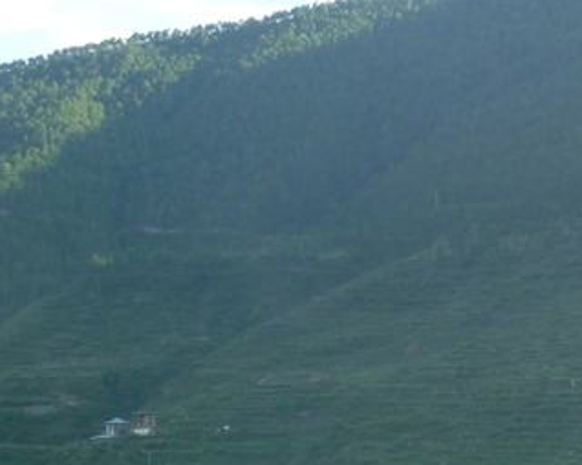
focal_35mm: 110
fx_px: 1894
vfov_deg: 13.9
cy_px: 364
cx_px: 657
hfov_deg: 16.9
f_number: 4.5
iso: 100
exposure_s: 1/160
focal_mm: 6.3
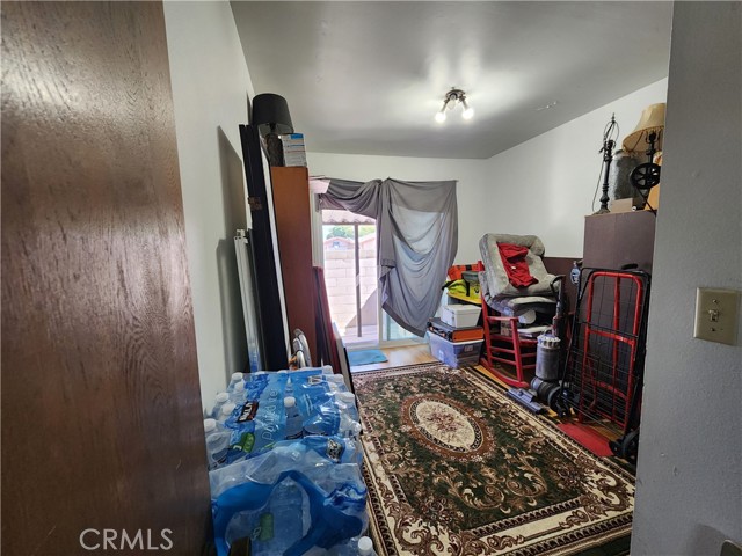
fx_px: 279
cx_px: 371
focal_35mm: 13
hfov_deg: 106.2
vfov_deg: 89.9
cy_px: 278
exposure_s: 1/60
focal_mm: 2.2
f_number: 2.2
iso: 250
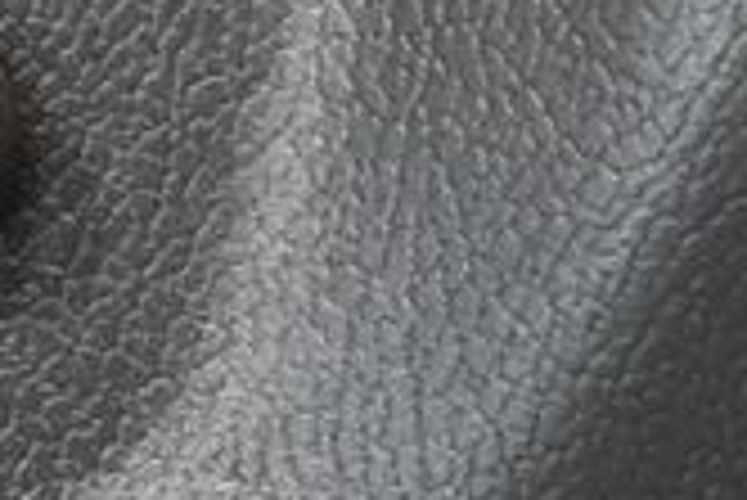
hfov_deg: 4.8
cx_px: -432
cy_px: -32
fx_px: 8826
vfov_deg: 3.2
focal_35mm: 425
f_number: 5.6
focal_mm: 55
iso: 3200
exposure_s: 1/60
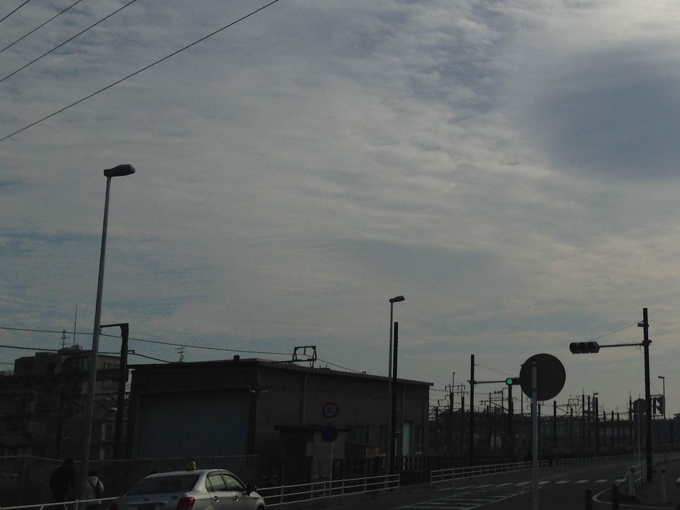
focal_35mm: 66
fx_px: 1297
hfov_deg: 28.0
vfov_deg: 22.2
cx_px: 648
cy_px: 183
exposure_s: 1/7752
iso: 50
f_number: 2.4
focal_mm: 4.12
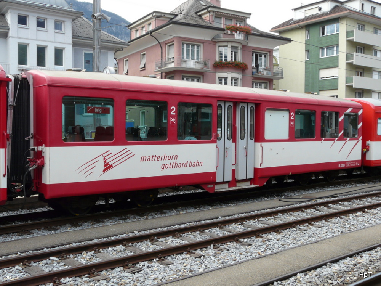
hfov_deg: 49.0
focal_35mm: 38
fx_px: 418
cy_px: 143
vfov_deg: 37.7
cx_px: 190
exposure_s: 1/160
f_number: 4
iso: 100
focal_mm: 6.3
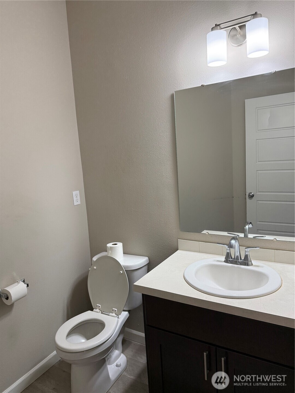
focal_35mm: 24
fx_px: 273
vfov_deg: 71.6
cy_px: 196
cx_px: 148
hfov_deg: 56.8
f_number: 1.78
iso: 200
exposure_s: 1/120
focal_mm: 6.76
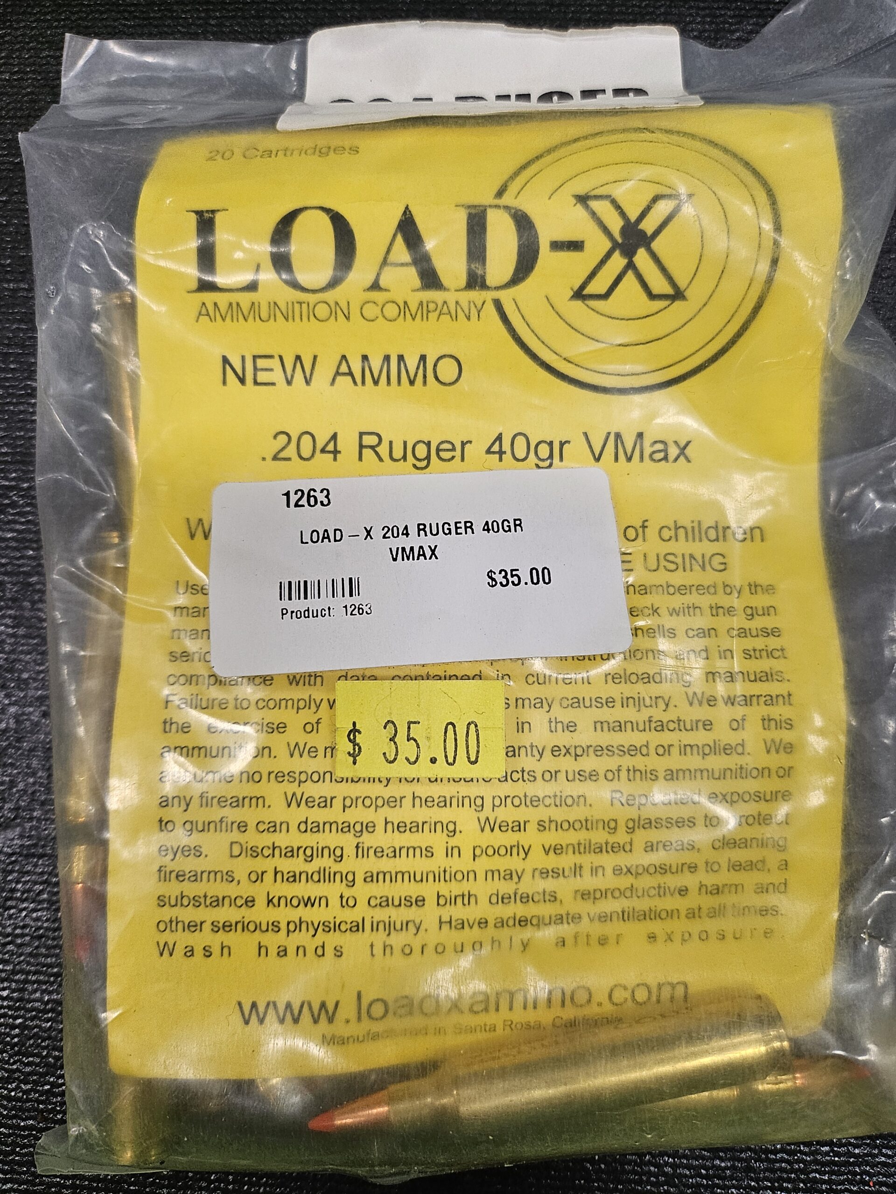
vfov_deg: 71.6
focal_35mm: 24
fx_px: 828
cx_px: 448
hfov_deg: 56.8
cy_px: 597
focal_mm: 5
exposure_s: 1/120
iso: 200
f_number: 1.8
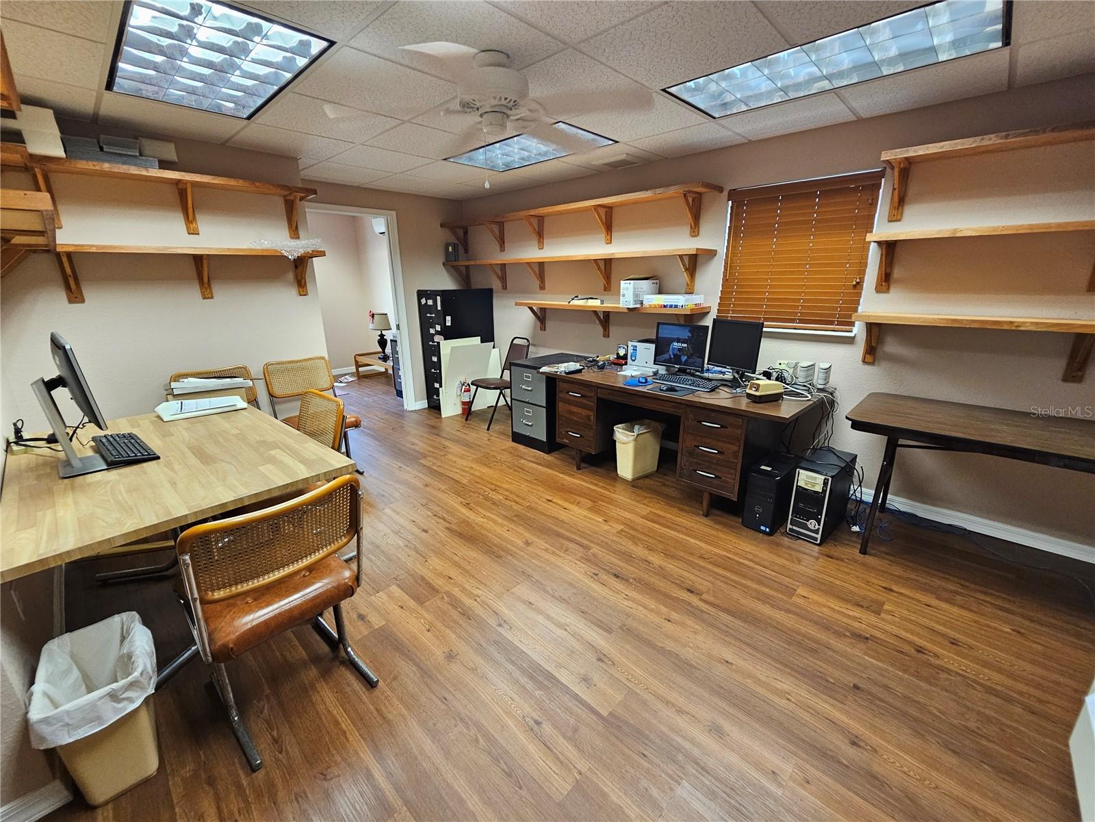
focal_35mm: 13
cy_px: 411
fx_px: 411
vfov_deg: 89.9
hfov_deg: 106.2
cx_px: 548
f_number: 2.2
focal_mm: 2.2
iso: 250
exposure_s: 1/60
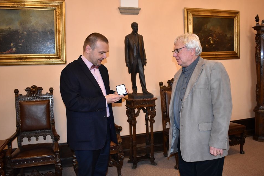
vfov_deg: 41.1
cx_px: 133
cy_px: 87
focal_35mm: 32
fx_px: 235
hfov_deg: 58.7
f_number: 3.5
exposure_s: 1/60
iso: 1600
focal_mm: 20
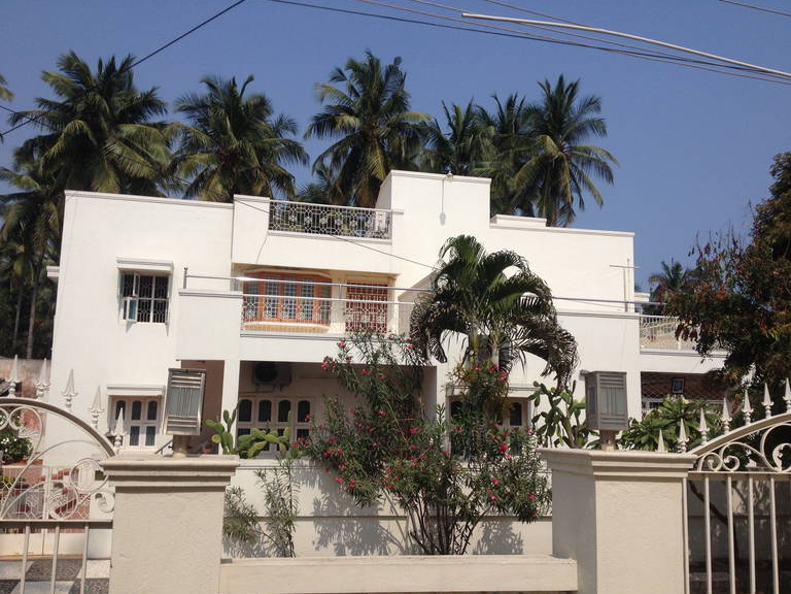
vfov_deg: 39.7
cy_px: 303
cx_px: 399
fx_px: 823
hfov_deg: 51.4
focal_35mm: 36
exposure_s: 1/3460
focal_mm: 4.28
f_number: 2.4
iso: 50
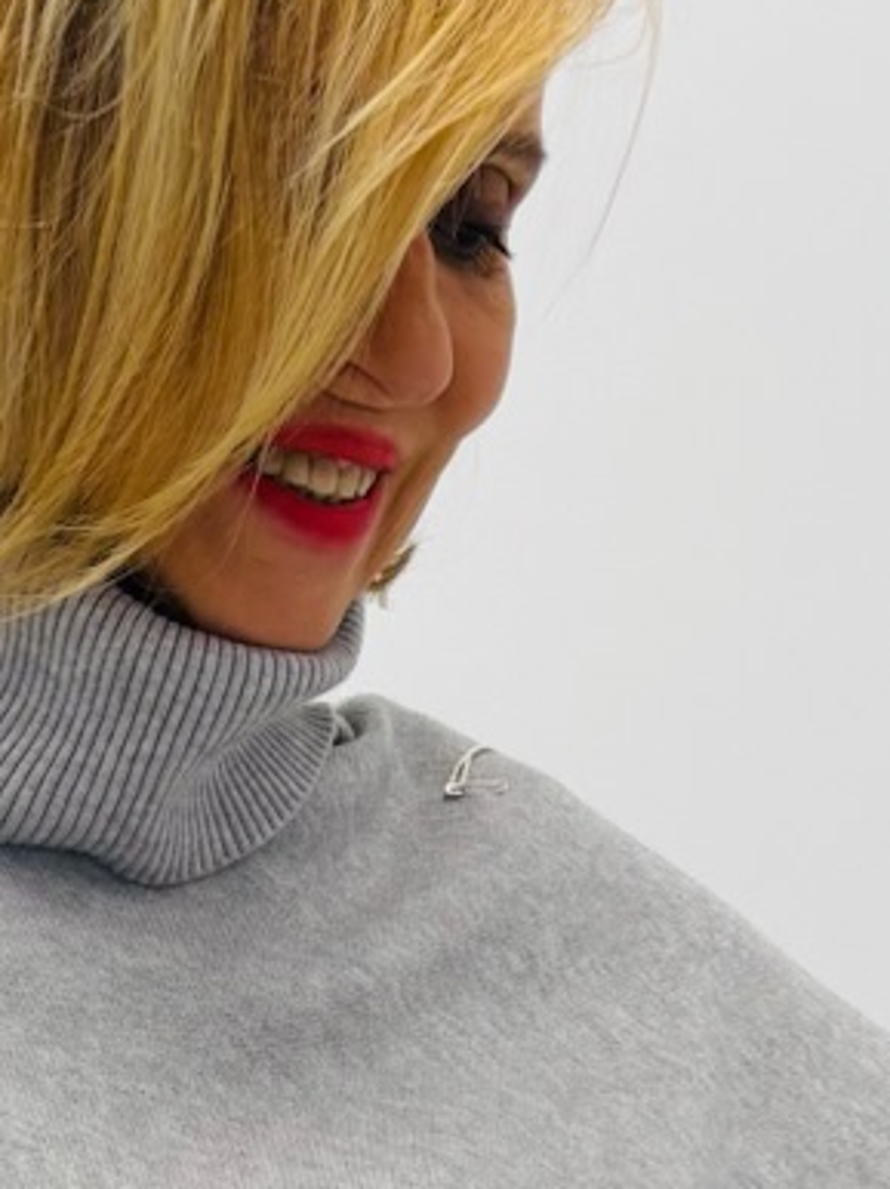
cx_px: 296
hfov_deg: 10.7
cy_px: 2470
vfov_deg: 12.4
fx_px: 4736
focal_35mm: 138
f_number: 1.6
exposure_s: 1/233
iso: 40
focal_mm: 5.96
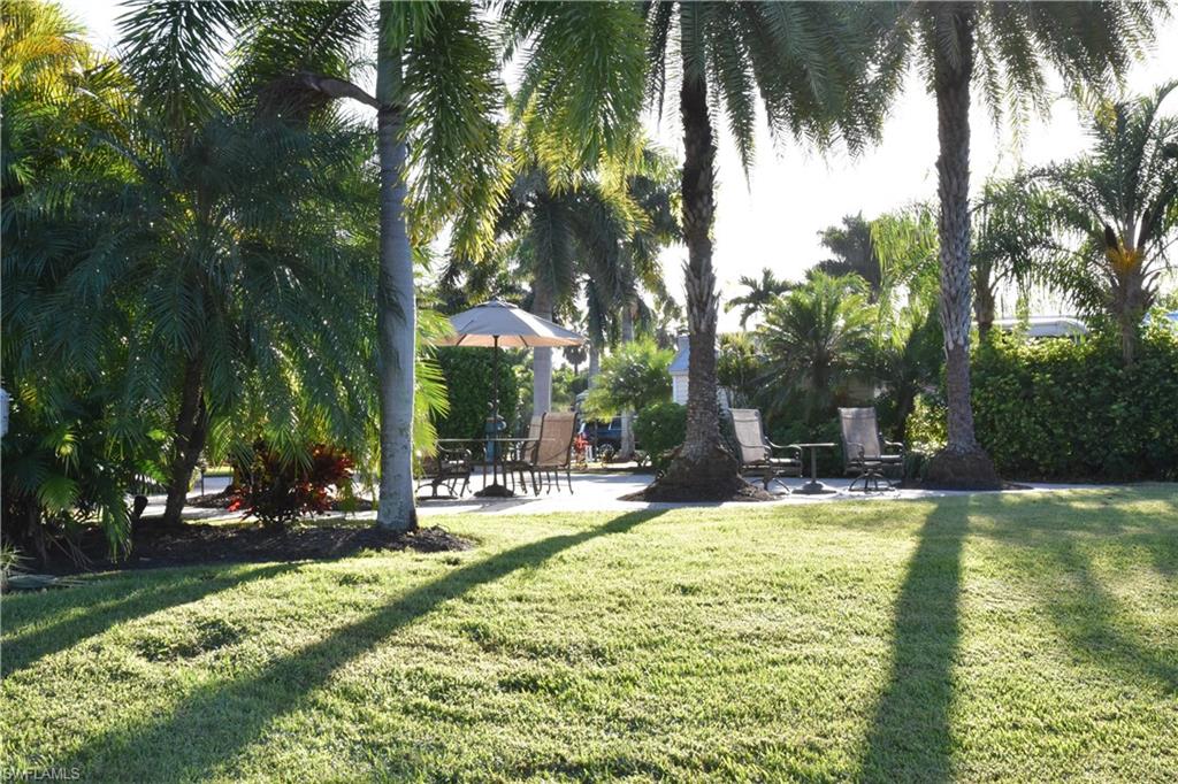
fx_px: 1505
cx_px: 589
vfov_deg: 29.2
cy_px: 392
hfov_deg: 42.8
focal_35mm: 46
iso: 3200
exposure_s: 1/200
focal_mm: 46
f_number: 22
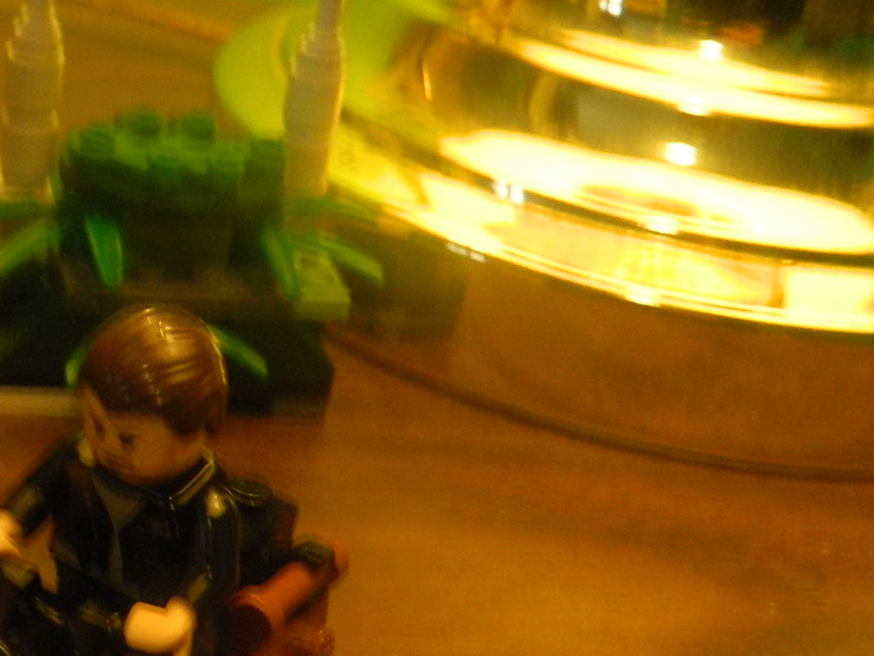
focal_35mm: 68
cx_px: -52
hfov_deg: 26.6
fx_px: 1717
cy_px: 441
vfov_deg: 21.5
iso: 200
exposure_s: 1/30
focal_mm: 4.5
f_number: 3.1
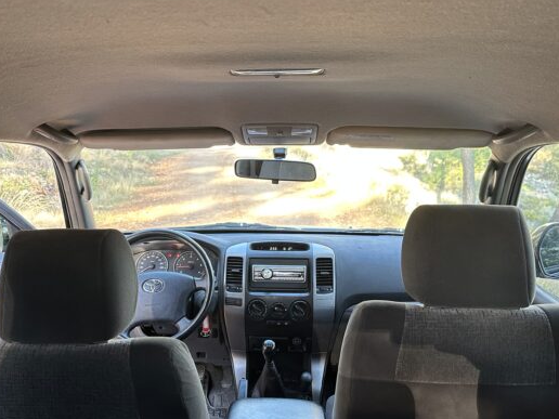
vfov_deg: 38.7
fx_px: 597
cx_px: 247
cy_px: 210
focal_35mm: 37
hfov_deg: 50.0
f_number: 1.78
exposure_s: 1/87
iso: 250
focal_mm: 6.86
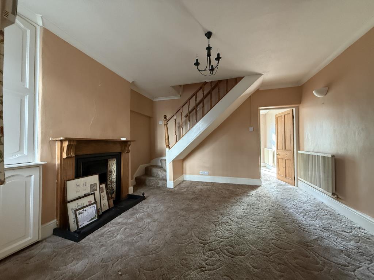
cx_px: 187
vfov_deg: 85.7
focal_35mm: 14
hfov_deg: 102.1
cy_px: 140
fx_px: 151
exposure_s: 1/65
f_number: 2.2
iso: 320
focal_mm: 2.22
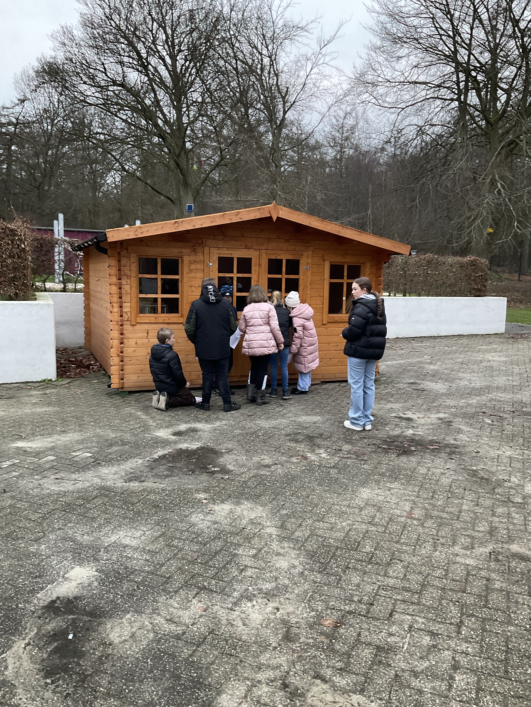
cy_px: 354
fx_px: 593
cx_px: 266
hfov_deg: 48.2
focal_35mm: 29
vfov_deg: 61.7
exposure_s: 1/60
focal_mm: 3
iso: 100
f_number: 1.8
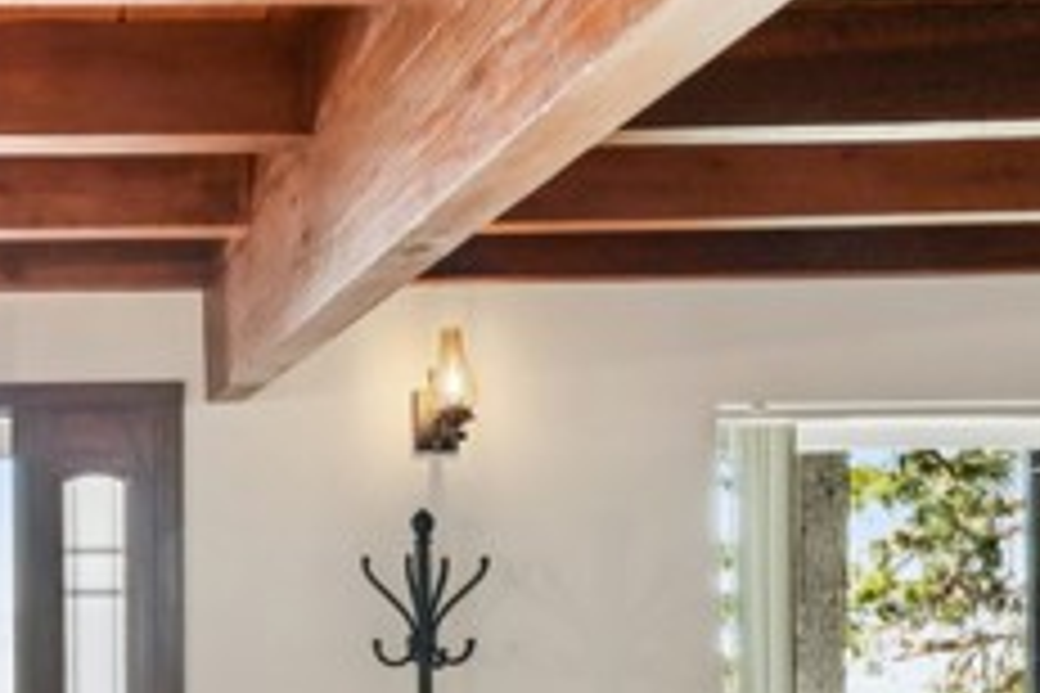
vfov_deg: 26.9
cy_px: 585
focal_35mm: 49
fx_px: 1414
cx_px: 50
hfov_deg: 37.0
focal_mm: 17.7
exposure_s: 1/10
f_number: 13
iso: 100
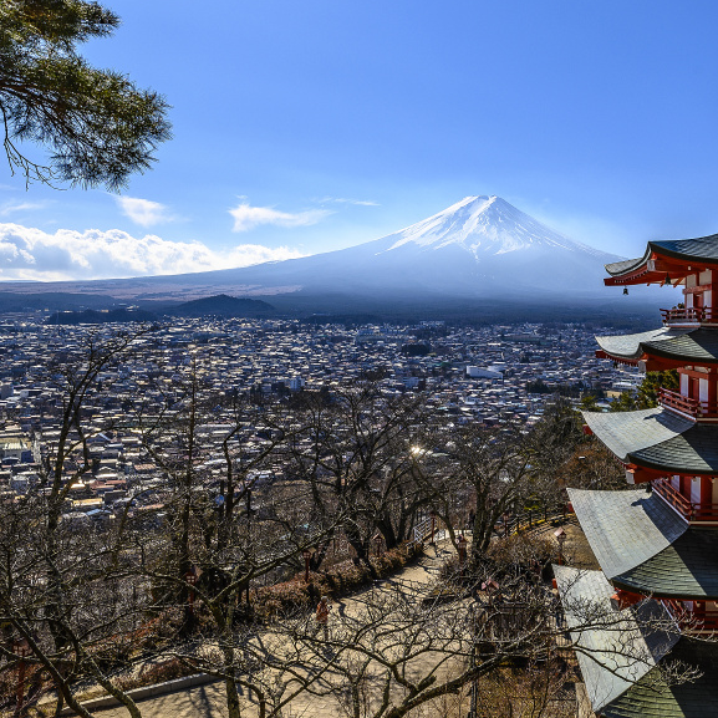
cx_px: 518
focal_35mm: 30
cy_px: 251
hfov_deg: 52.2
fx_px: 704
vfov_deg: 53.2
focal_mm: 17
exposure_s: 1/1250
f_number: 10
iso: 100
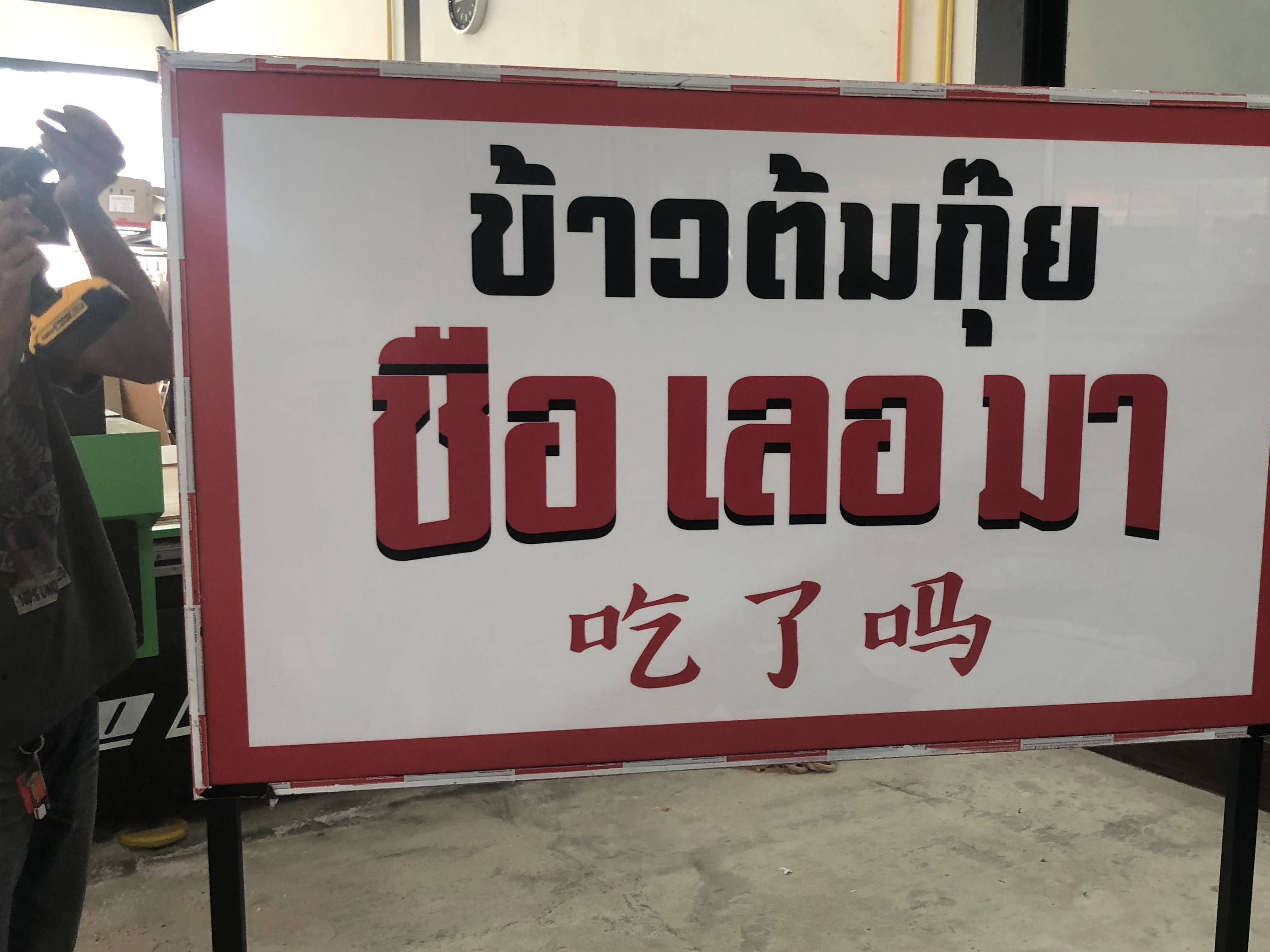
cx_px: 770
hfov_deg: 48.6
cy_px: 476
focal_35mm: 38
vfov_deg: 37.7
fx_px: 1394
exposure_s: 1/17
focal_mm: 4
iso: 40
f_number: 1.8
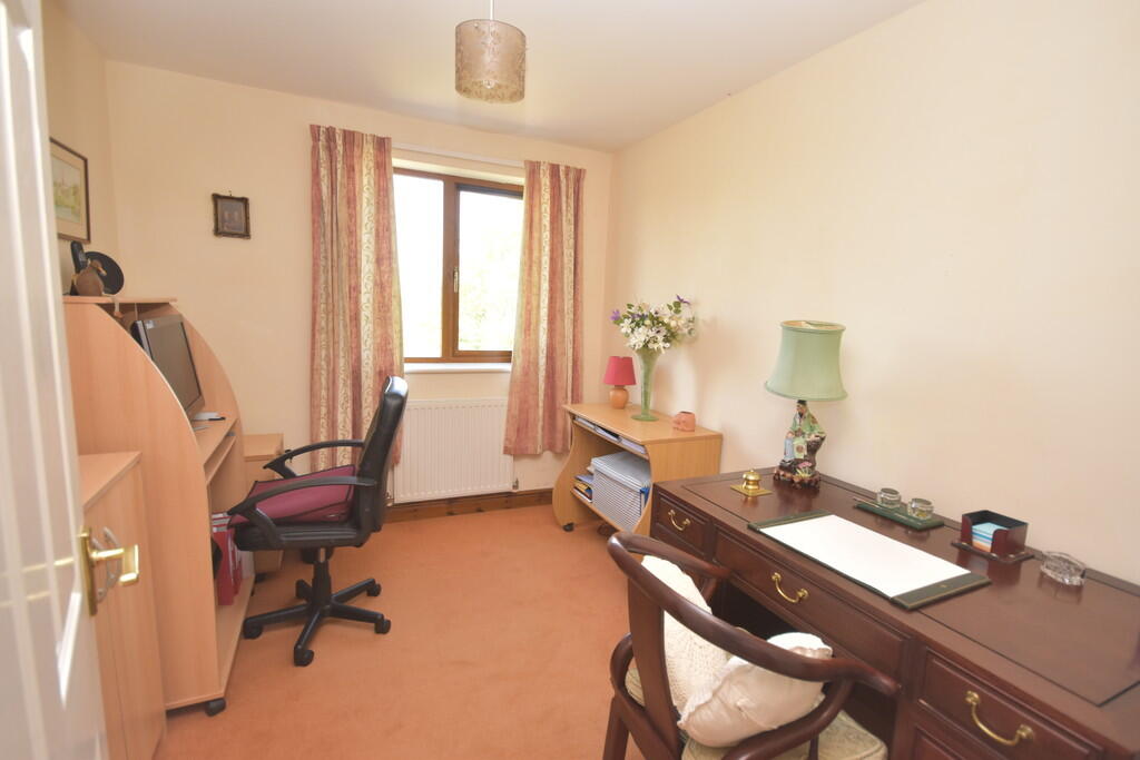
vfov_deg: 69.7
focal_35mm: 17
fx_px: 546
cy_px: 380
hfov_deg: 92.4
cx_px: 570
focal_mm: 11.5
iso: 900
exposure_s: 1/125
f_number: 4.2
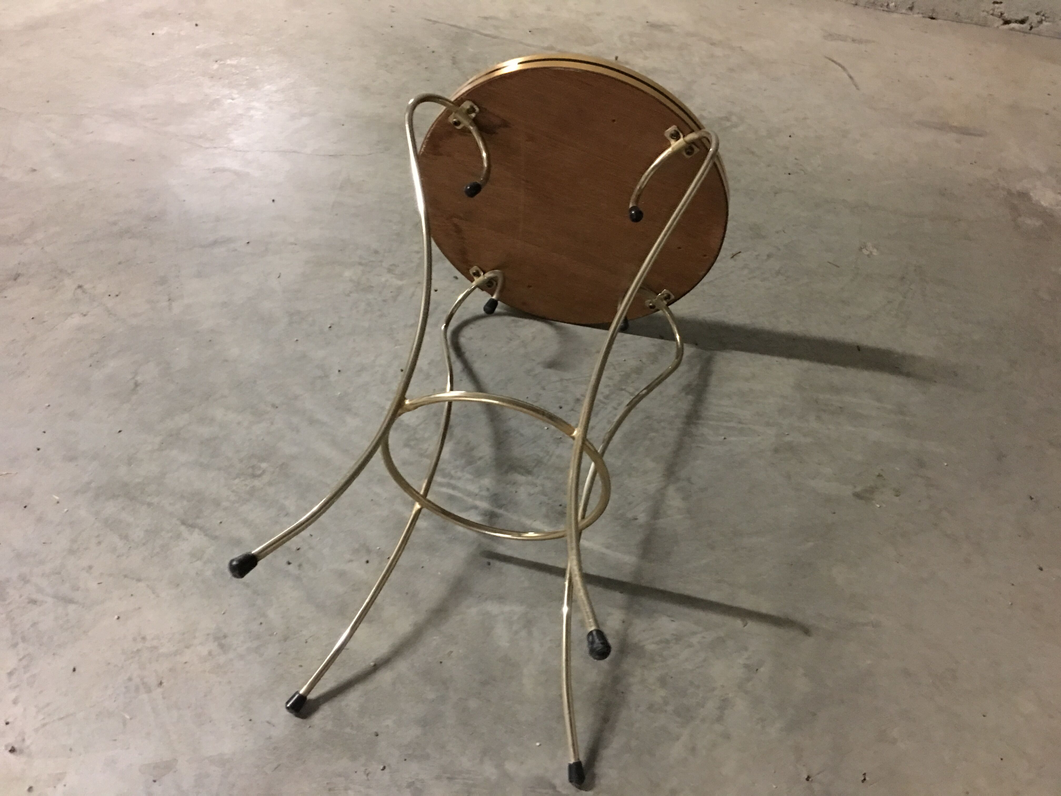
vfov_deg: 48.2
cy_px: 398
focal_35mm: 29
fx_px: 889
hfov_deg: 61.7
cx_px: 530
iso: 125
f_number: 2.2
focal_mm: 4.15
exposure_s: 1/4
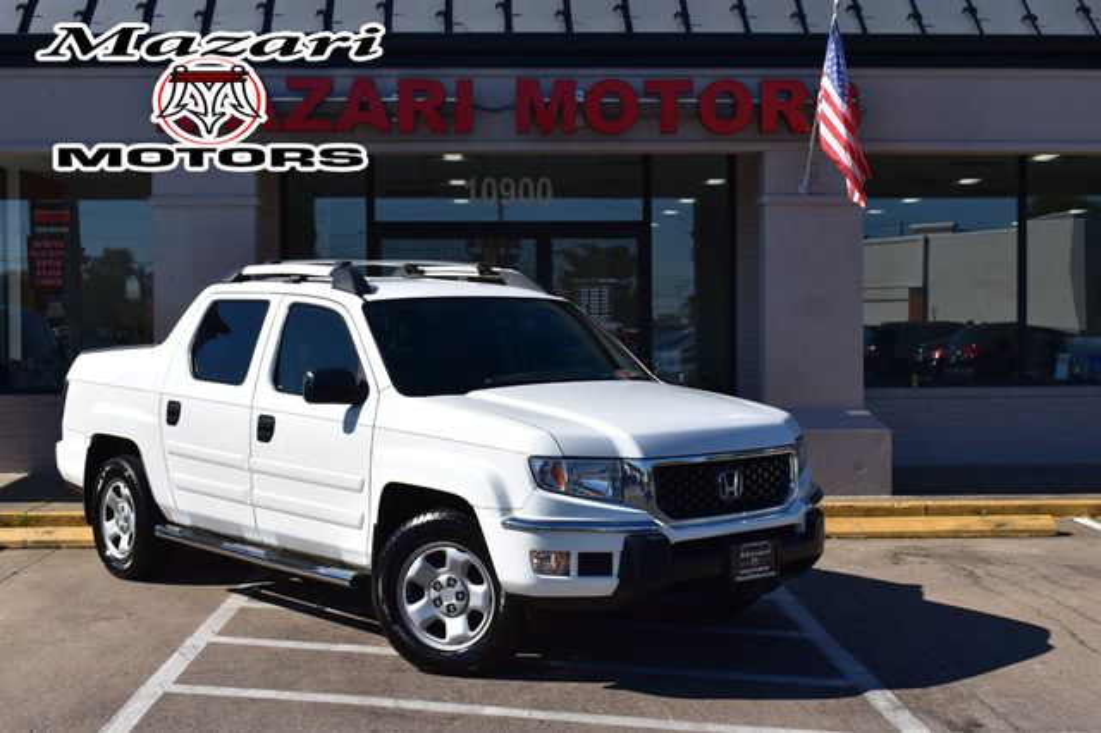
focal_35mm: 48
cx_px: 550
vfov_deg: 28.0
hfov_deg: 41.1
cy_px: 366
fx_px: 1467
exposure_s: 1/500
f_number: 11
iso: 220
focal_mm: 32
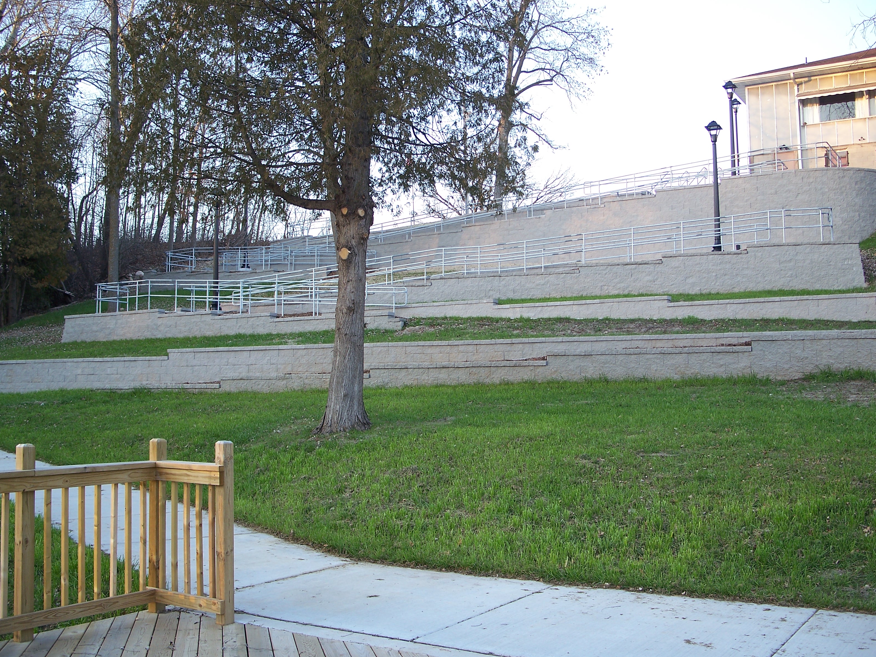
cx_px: 448
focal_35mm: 38
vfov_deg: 37.7
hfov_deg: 49.0
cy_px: 336
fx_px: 962
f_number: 2.8
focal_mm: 7.8
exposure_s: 1/40
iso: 64
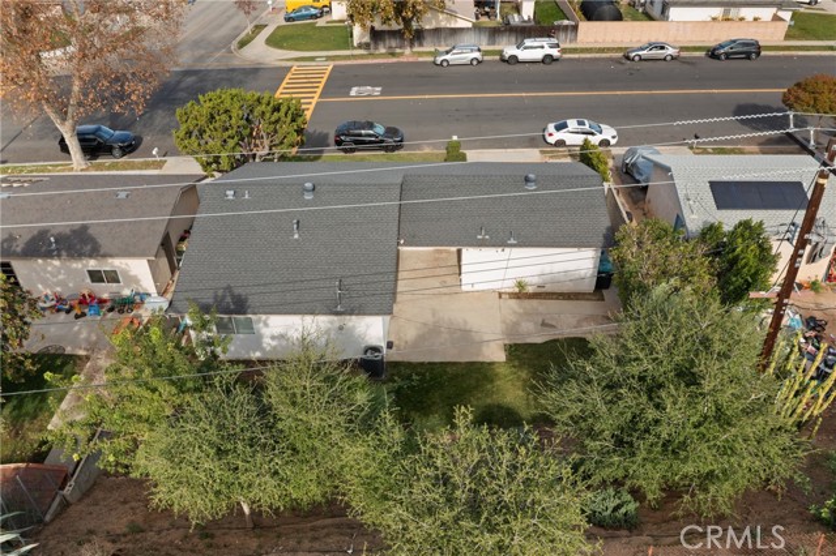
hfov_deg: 65.5
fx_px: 650
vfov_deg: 46.4
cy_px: 278
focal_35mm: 28
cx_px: 418
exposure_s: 1/40
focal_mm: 10.26
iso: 100
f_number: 4.5
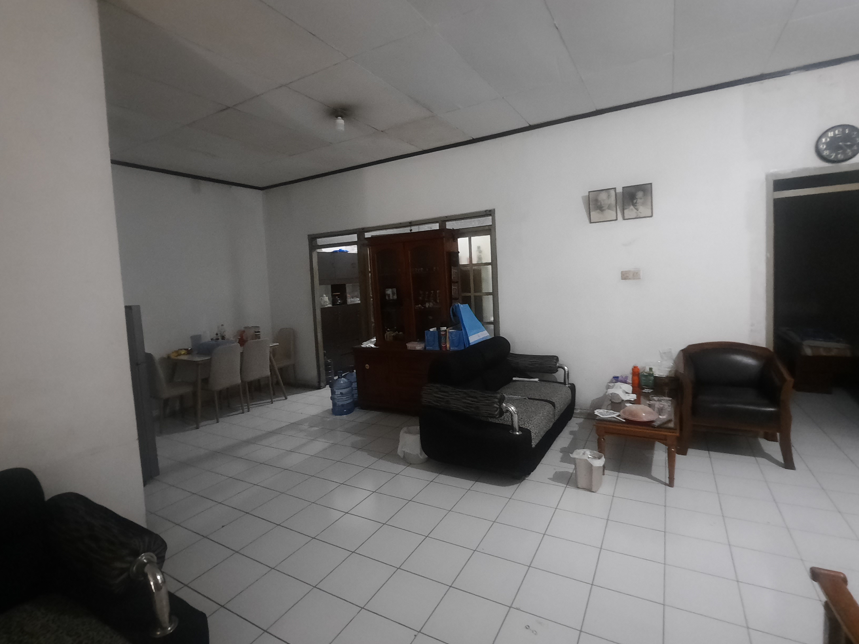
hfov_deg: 94.5
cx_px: 422
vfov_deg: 78.1
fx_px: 397
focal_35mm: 16
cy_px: 310
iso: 500
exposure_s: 1/20
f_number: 2.2
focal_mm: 1.74
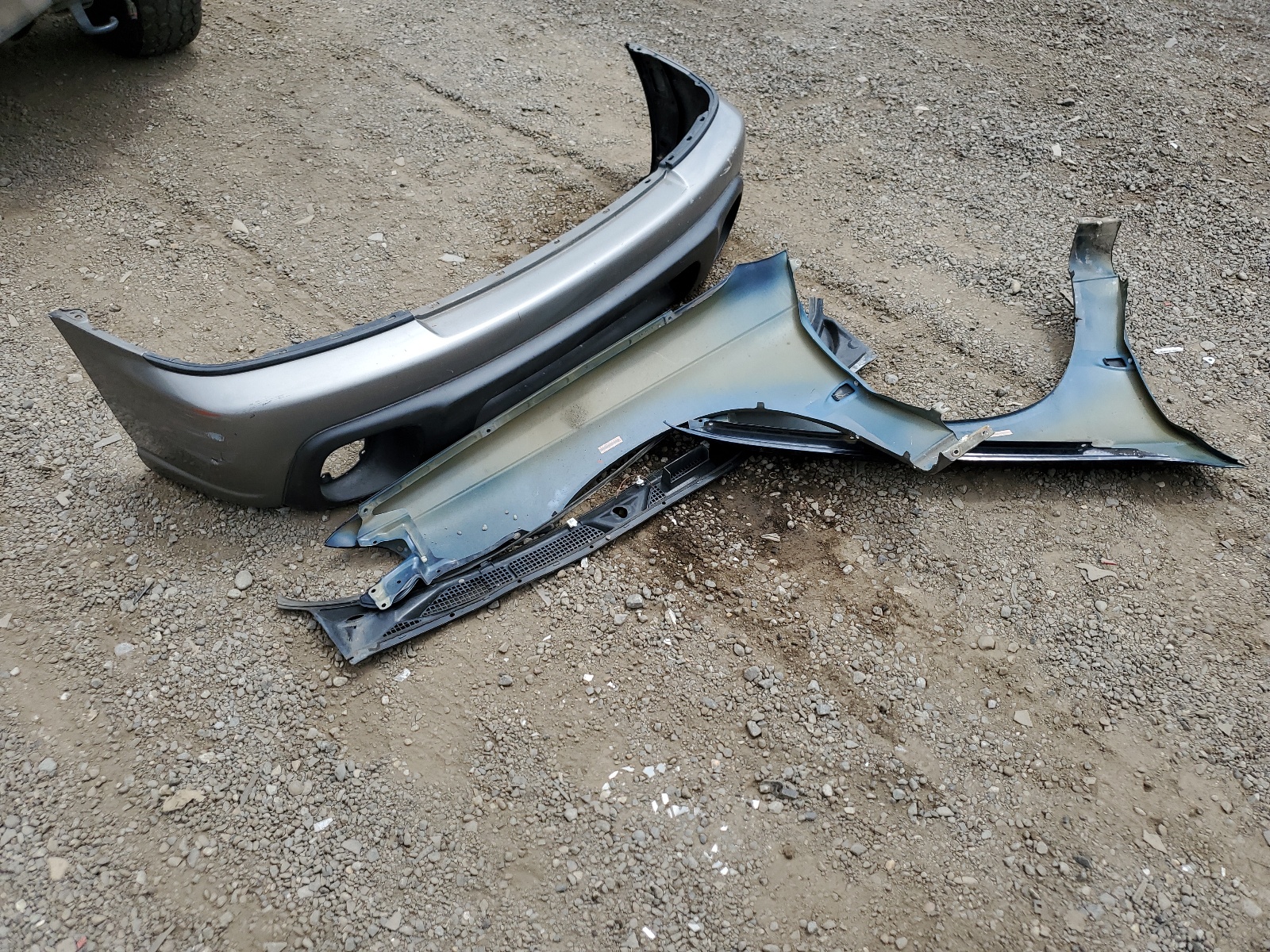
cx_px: 635
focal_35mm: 26
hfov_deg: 67.3
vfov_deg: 53.1
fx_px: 954
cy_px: 476
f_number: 1.5
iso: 50
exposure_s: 1/2500
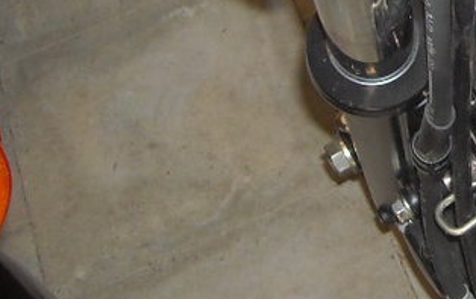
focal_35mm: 118
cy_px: -117
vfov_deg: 10.8
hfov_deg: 16.4
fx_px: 1532
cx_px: 673
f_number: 2.8
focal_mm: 5.7
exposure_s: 1/60
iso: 200
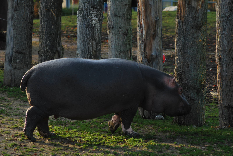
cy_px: 78
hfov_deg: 11.0
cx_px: 116
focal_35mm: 188
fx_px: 1215
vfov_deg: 7.3
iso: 200
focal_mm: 125
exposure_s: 1/250
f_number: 4.5
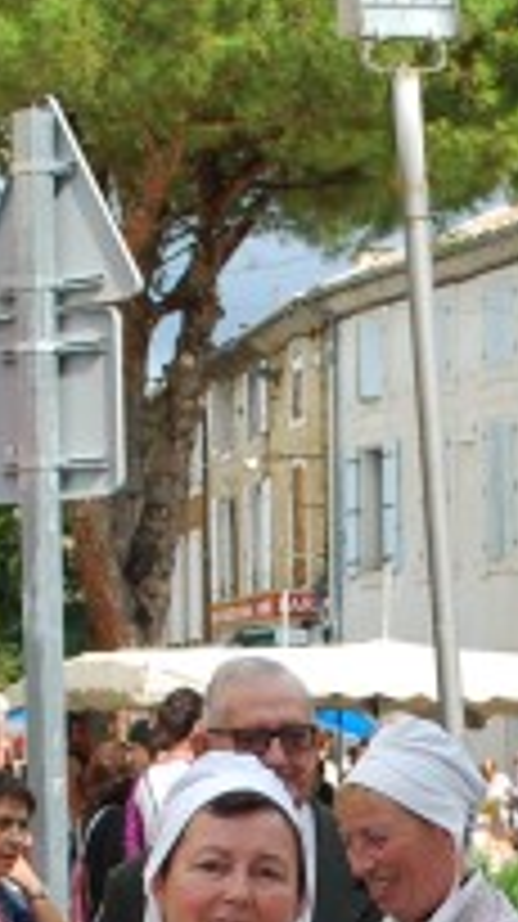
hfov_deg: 9.0
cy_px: 1028
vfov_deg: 15.5
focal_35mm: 135
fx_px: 3303
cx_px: 351
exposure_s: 1/200
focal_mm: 22
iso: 100
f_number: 6.3
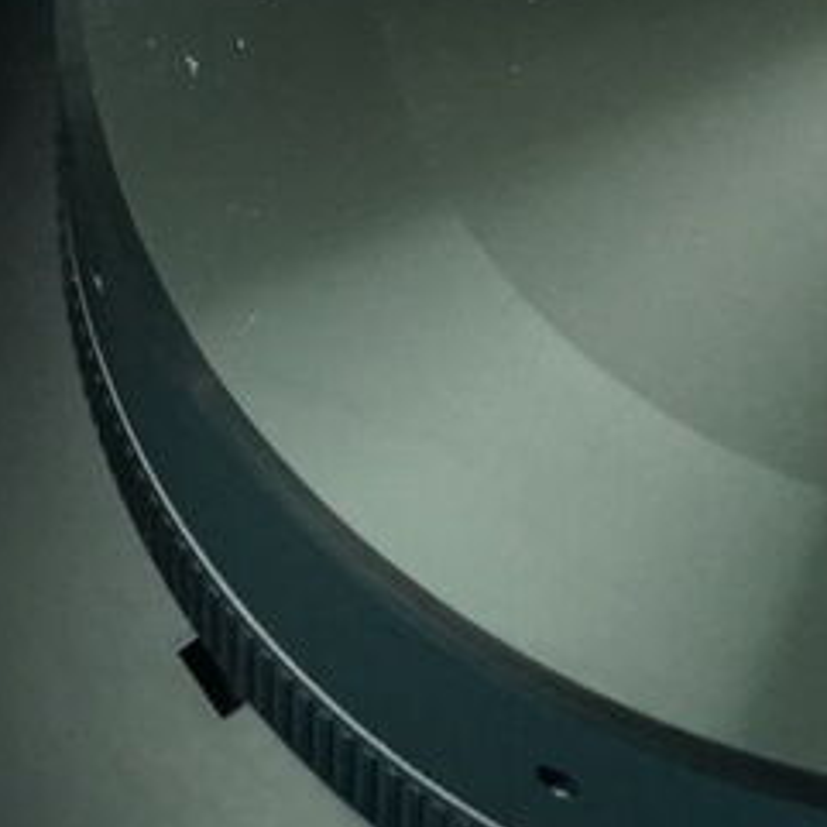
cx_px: -130
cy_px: 117
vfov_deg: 5.6
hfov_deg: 5.6
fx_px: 8433
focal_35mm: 312
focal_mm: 46
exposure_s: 1/160
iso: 2000
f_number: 7.1
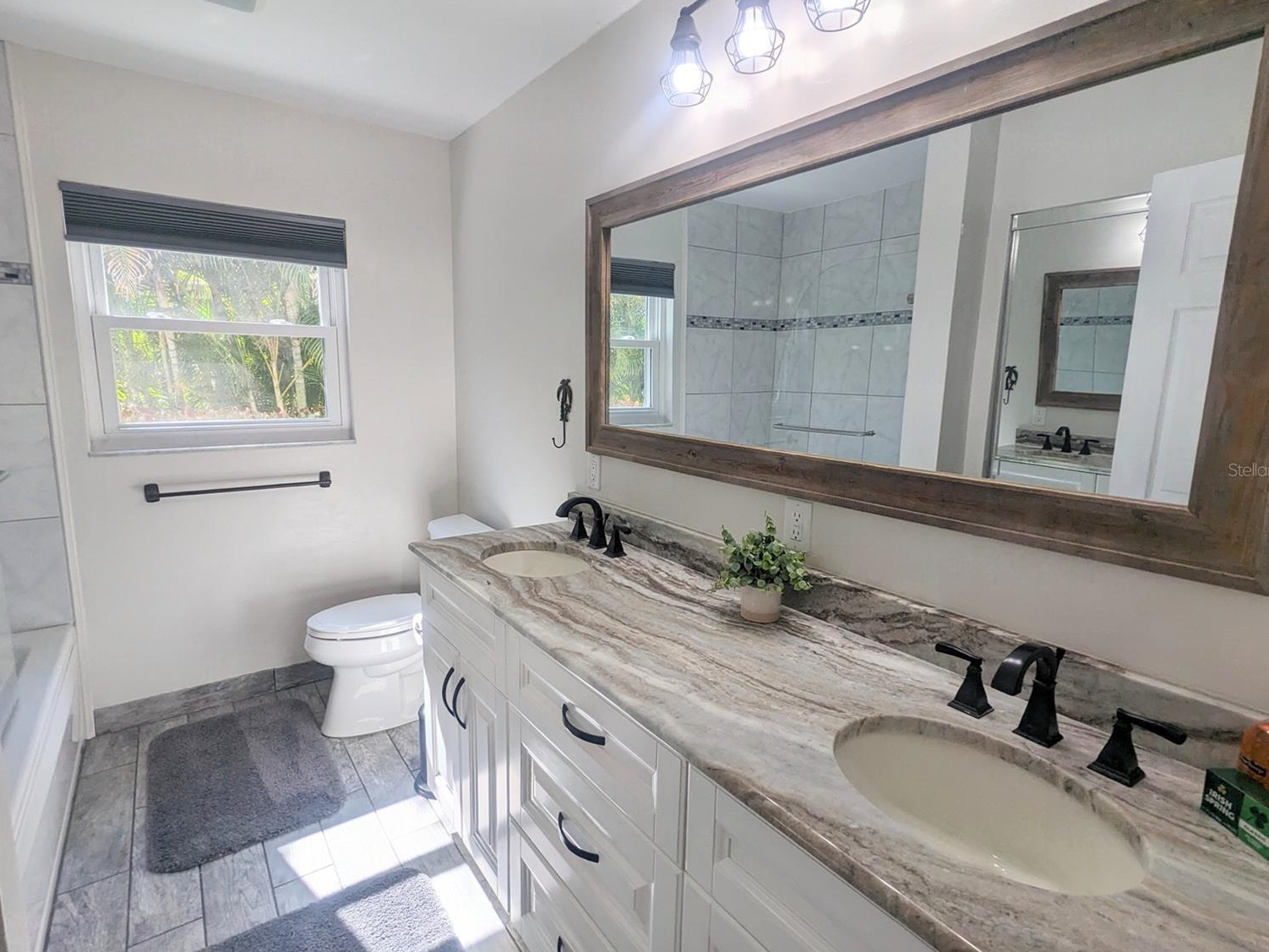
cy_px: 470
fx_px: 623
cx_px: 634
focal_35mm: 17
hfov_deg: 91.0
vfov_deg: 74.7
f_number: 2.2
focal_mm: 2.35
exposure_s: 1/179
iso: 44
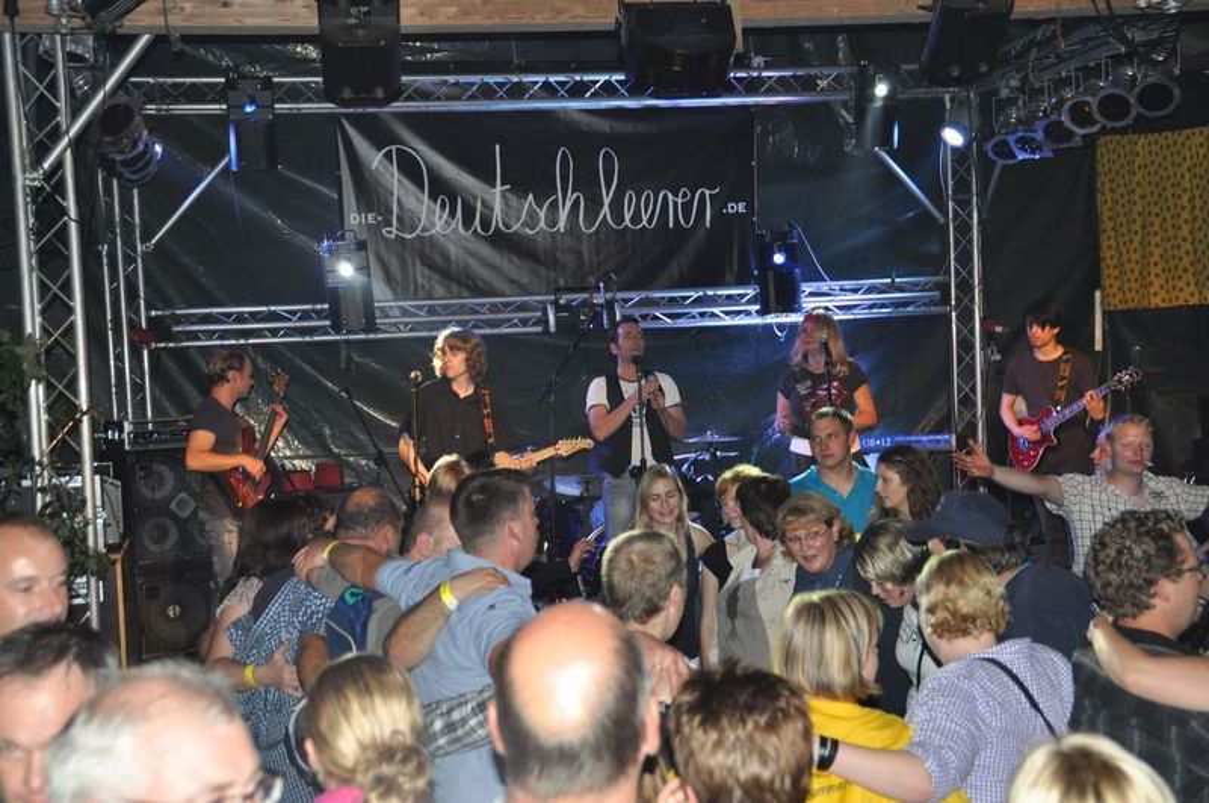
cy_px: 402
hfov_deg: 37.9
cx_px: 604
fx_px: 1761
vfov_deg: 25.7
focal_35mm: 52
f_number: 4.2
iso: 800
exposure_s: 1/60
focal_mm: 35
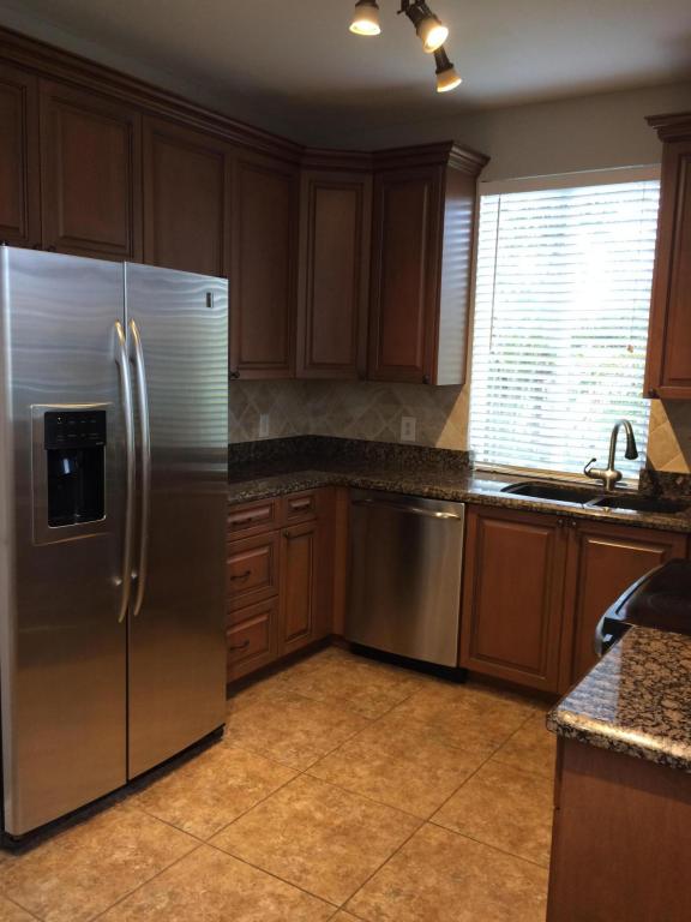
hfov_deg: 48.2
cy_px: 461
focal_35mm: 29
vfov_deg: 61.7
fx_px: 772
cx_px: 346
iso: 100
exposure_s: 1/30
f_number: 2.2
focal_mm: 4.15
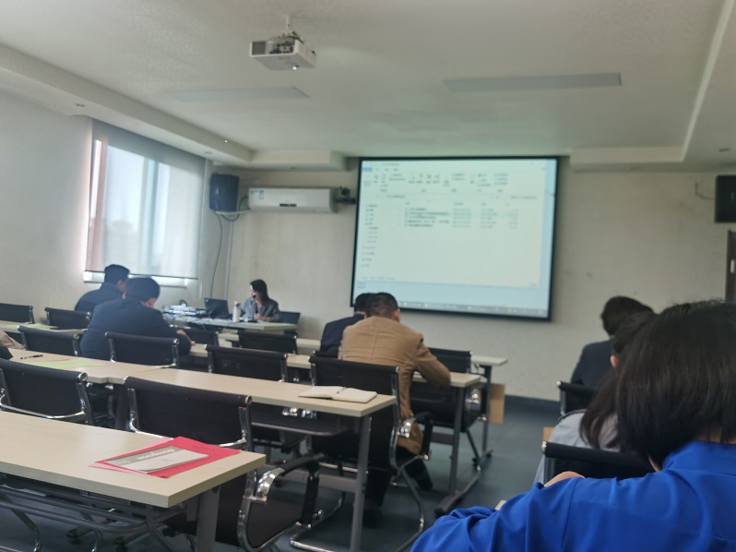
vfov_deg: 42.9
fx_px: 701
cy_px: 276
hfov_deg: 55.4
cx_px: 368
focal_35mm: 33
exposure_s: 1/100
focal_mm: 5.56
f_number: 1.6
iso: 160
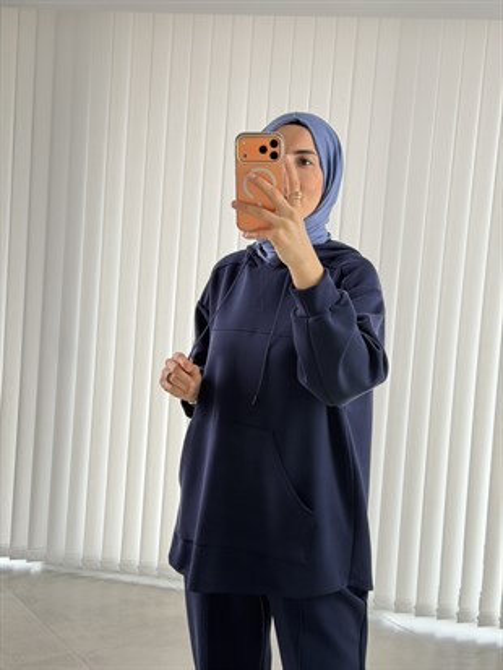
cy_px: 335
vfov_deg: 39.6
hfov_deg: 30.3
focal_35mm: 48
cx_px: 252
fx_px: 929
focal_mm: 6.76
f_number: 1.78
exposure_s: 1/100
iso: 64
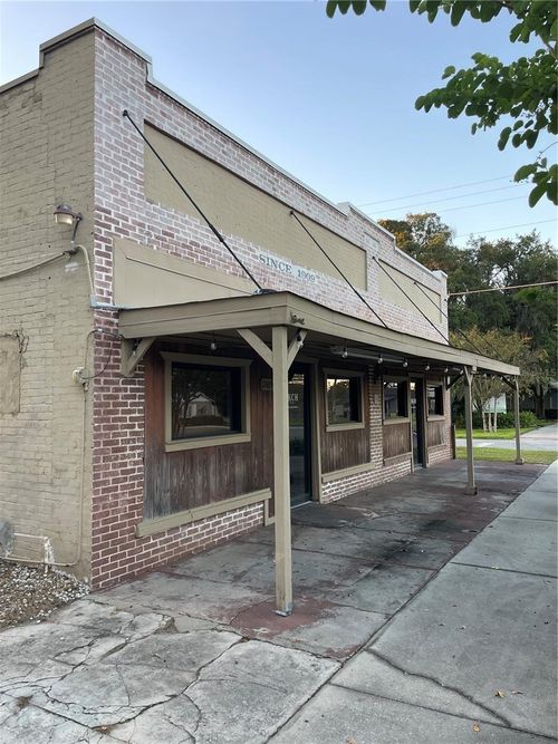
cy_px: 372
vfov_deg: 67.3
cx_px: 279
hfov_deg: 53.0
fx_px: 559
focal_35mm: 26
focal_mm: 4.2
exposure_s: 1/121
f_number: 1.6
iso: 50
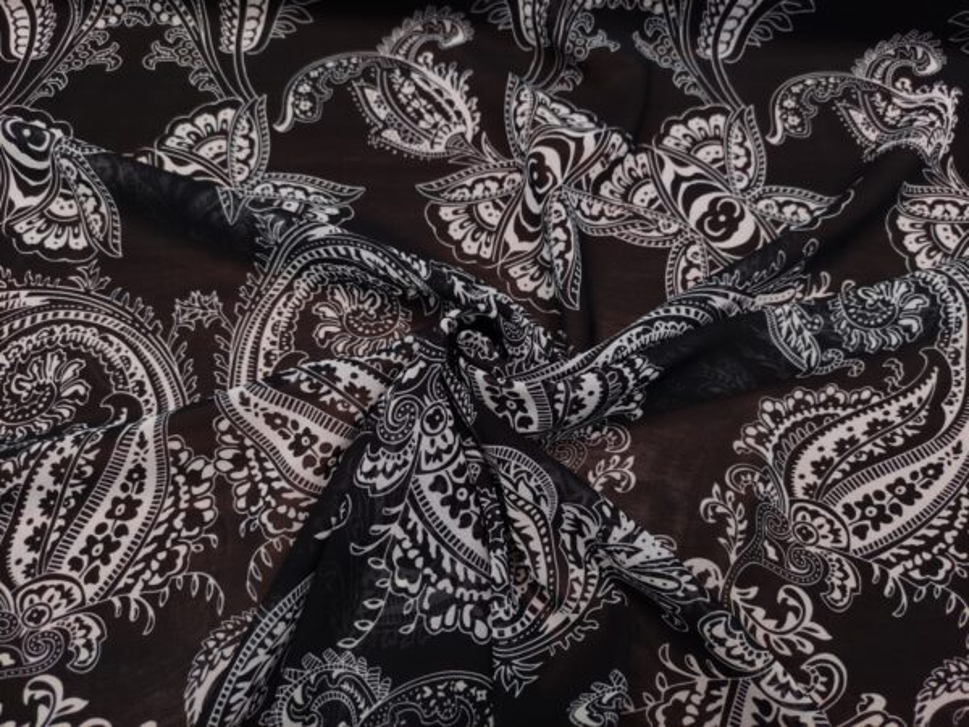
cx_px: 484
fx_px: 700
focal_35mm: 25
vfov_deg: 54.9
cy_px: 364
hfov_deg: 69.4
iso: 200
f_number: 1.89
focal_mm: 5.43
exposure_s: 1/100
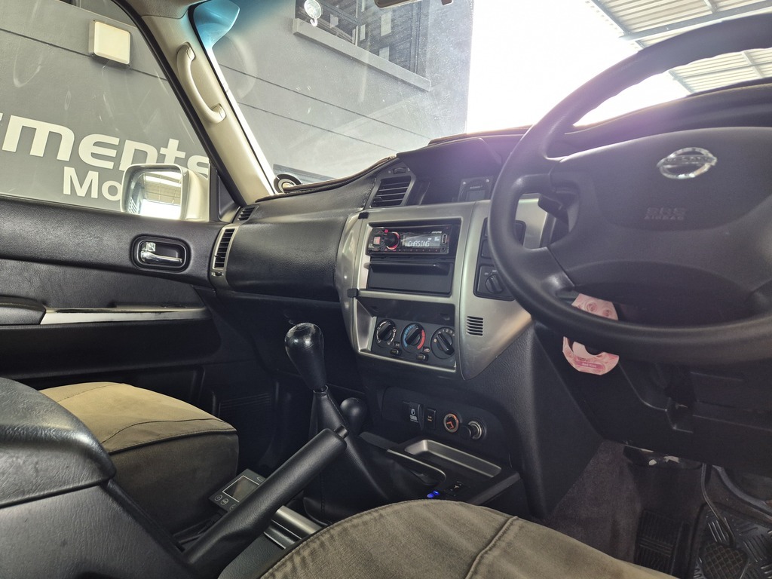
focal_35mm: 23
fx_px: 513
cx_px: 386
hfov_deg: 73.9
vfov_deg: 58.9
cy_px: 290
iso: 320
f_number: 1.8
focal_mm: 5.4
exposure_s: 1/100
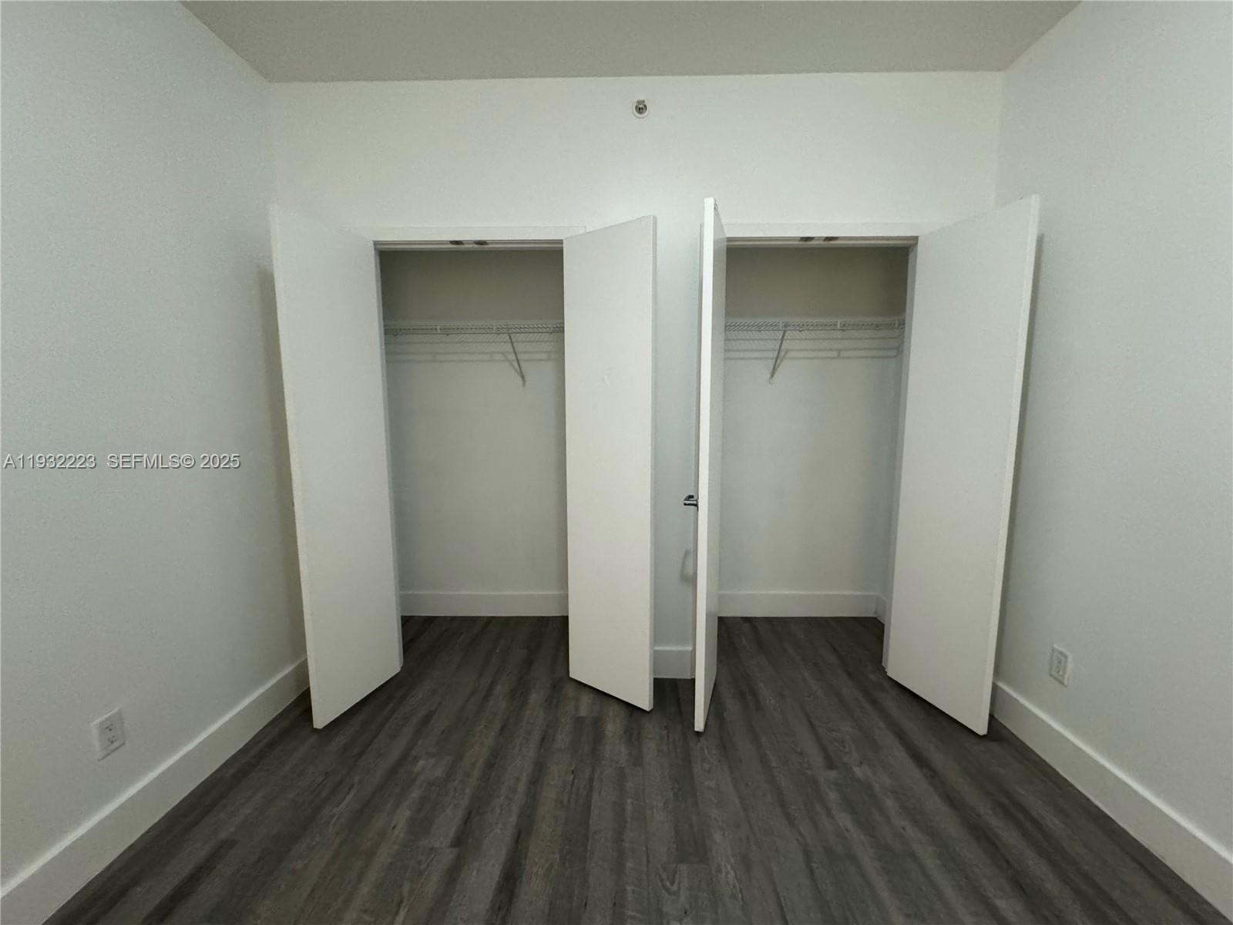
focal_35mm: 14
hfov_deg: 102.1
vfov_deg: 85.7
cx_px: 616
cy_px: 462
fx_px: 499
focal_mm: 2.22
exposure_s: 1/60
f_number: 2.2
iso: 640
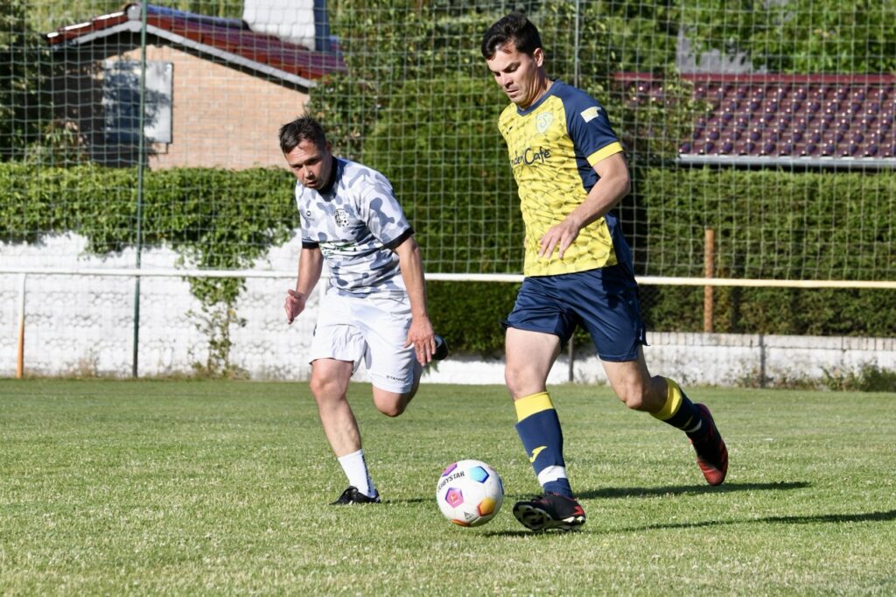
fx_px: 4851
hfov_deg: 10.6
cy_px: 298
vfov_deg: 7.0
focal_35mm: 195
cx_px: 448
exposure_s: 1/1600
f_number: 11
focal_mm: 195
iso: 1250
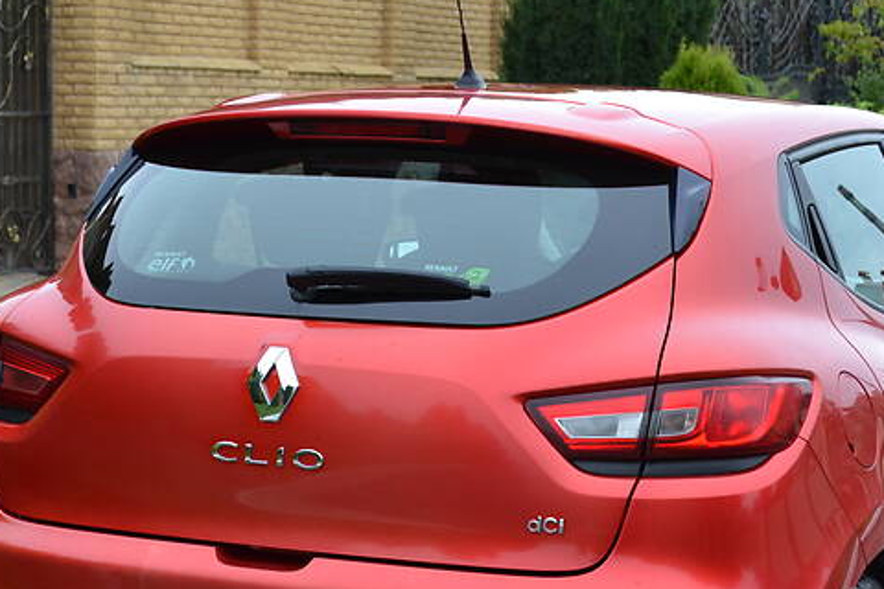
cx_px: 534
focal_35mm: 95
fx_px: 2333
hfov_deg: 21.4
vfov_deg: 14.3
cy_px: 468
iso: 200
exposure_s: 1/60
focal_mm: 38
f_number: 5
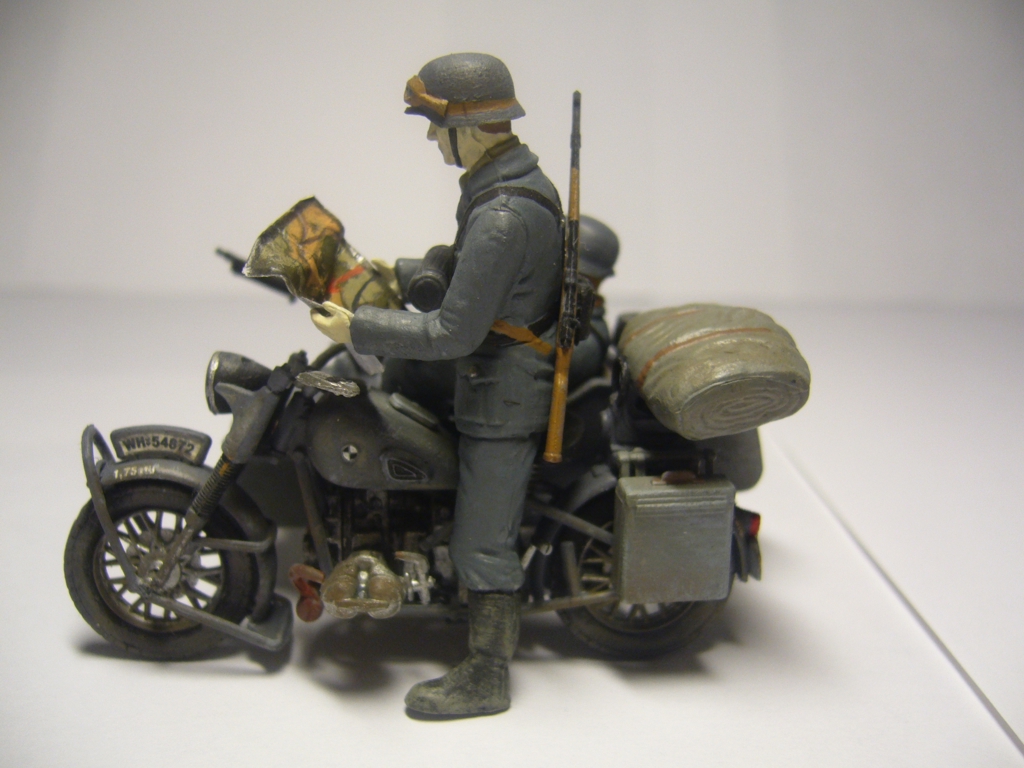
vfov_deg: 40.7
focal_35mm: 35
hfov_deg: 52.6
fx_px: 1035
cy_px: 384
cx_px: 512
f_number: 2.8
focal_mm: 5.8
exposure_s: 1/50
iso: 125
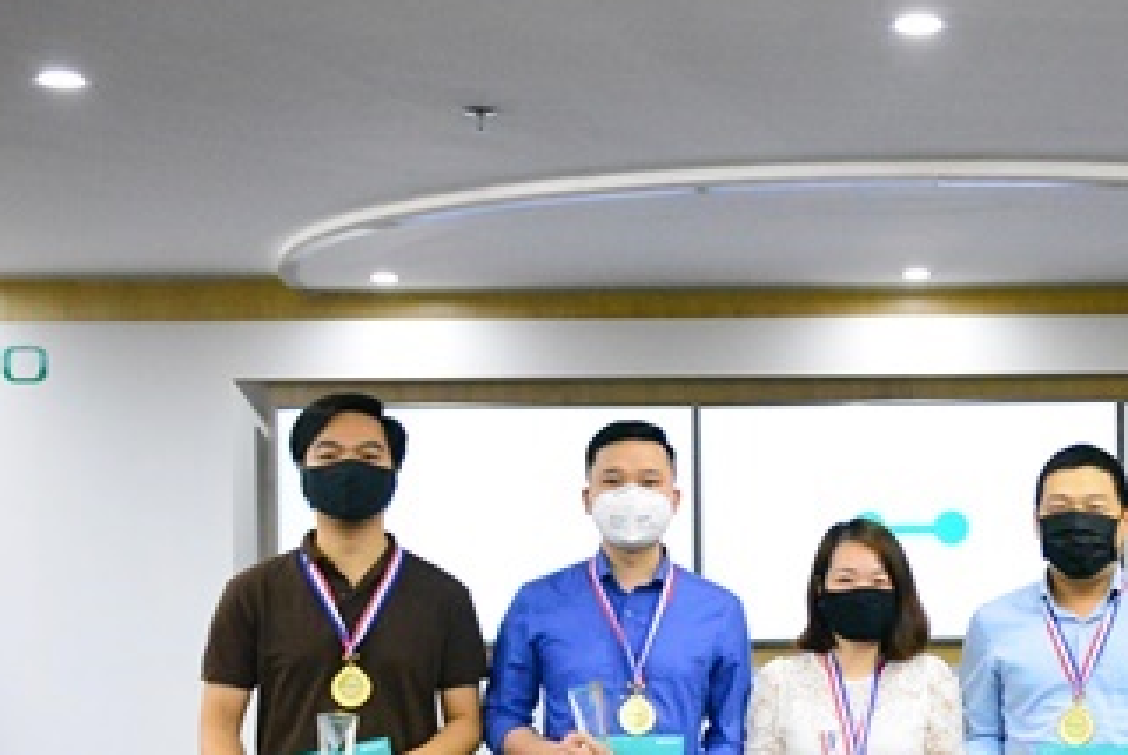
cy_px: 552
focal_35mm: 67
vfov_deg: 20.2
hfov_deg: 29.5
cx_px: 881
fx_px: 2101
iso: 6400
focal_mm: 26
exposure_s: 1/500
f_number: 4
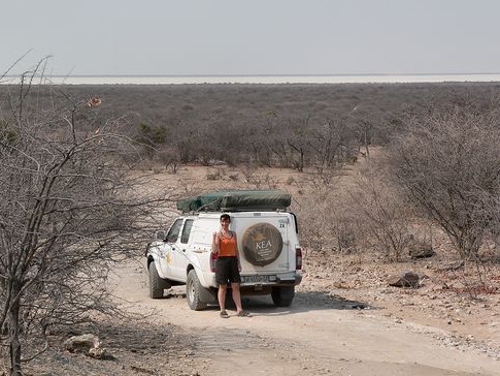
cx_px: 243
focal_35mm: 100
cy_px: 189
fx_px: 1445
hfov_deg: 19.6
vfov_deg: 14.8
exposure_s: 1/500
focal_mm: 16.2
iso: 80
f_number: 5.6
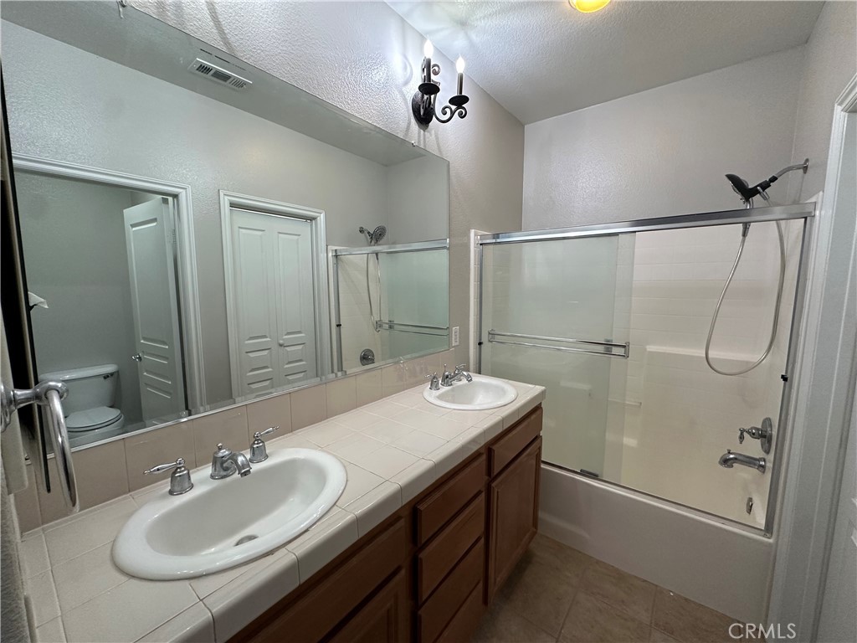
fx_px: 347
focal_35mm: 14
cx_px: 428
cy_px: 322
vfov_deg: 85.7
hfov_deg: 102.1
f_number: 2.2
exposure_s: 1/120
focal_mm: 2.22
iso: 250
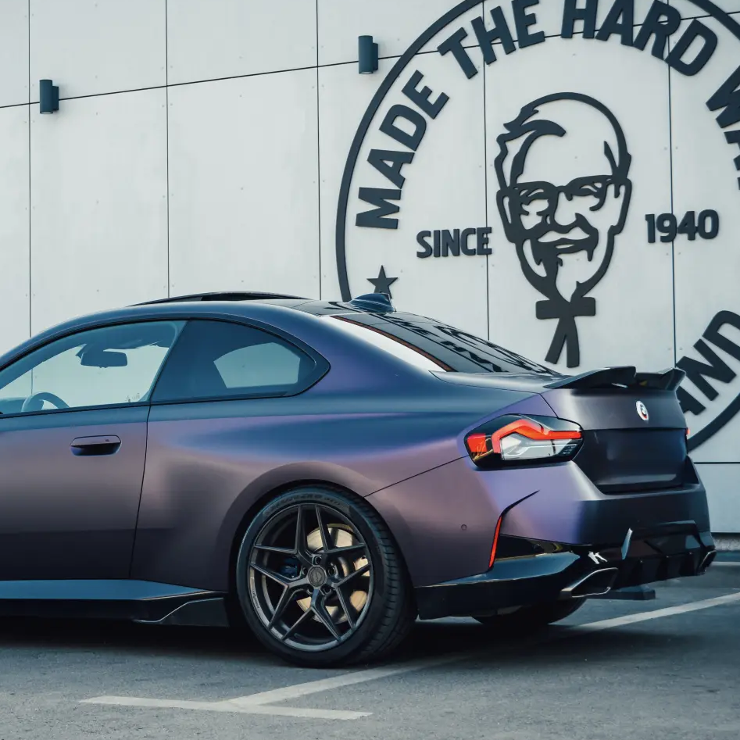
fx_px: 1952
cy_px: 349
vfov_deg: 21.5
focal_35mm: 81
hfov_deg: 21.4
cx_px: 270
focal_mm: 37
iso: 125
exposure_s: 1/160
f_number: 4.5
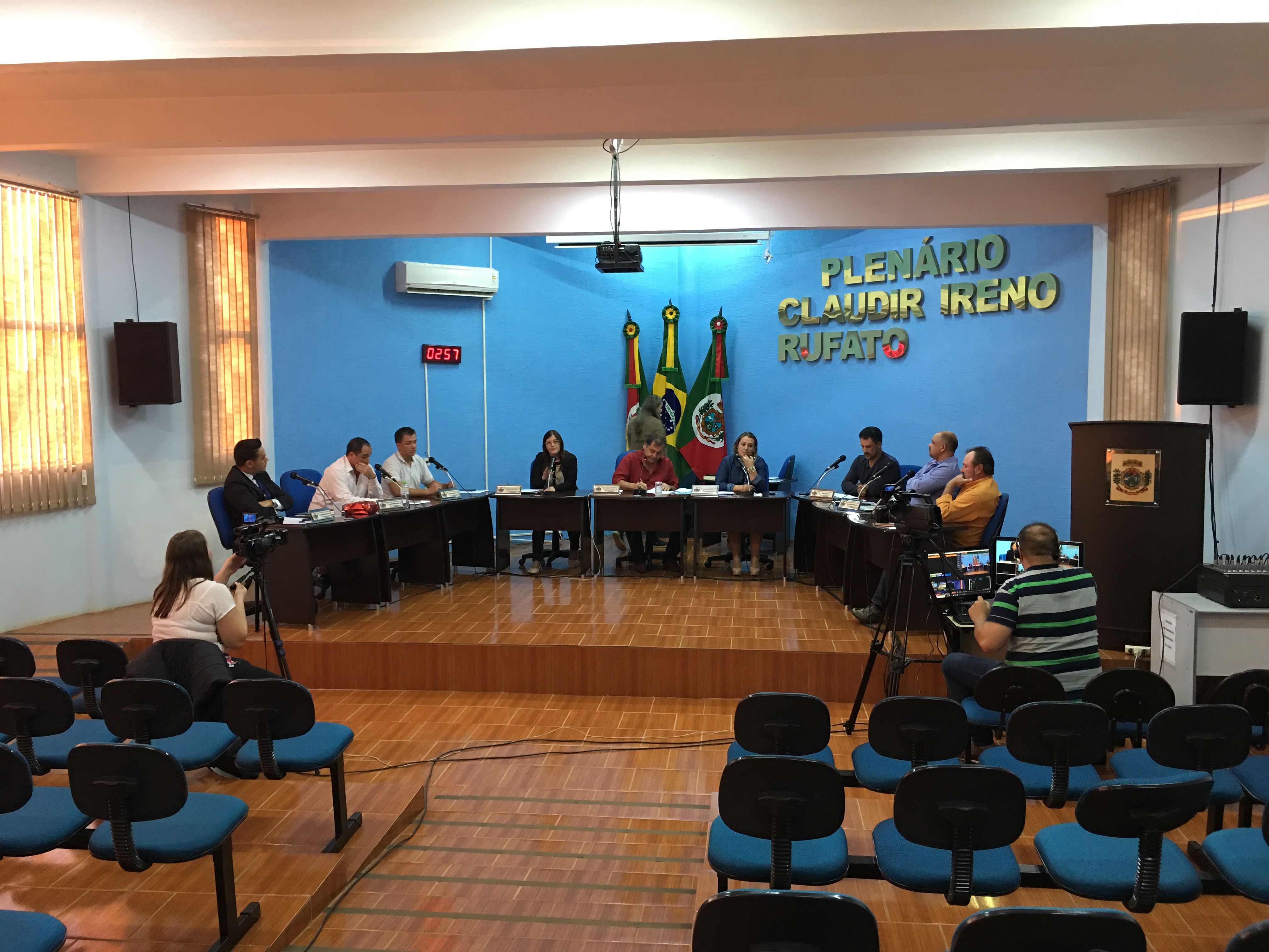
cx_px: 634
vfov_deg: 48.2
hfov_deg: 61.7
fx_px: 1063
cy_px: 476
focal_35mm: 29
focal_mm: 4.15
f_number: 2.2
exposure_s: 1/15
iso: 50
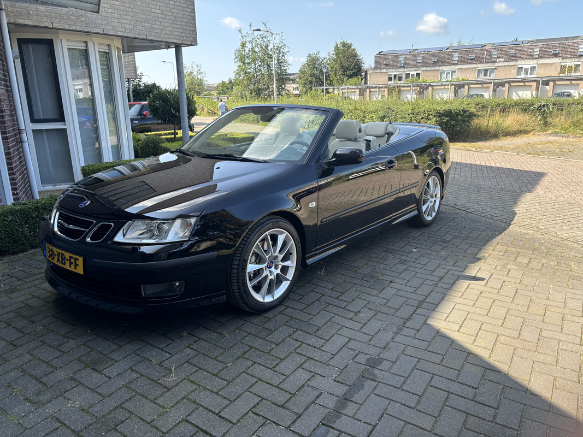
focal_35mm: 26
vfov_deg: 53.1
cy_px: 218
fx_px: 438
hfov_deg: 67.3
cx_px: 292
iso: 50
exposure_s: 1/473
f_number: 1.6
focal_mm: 5.96
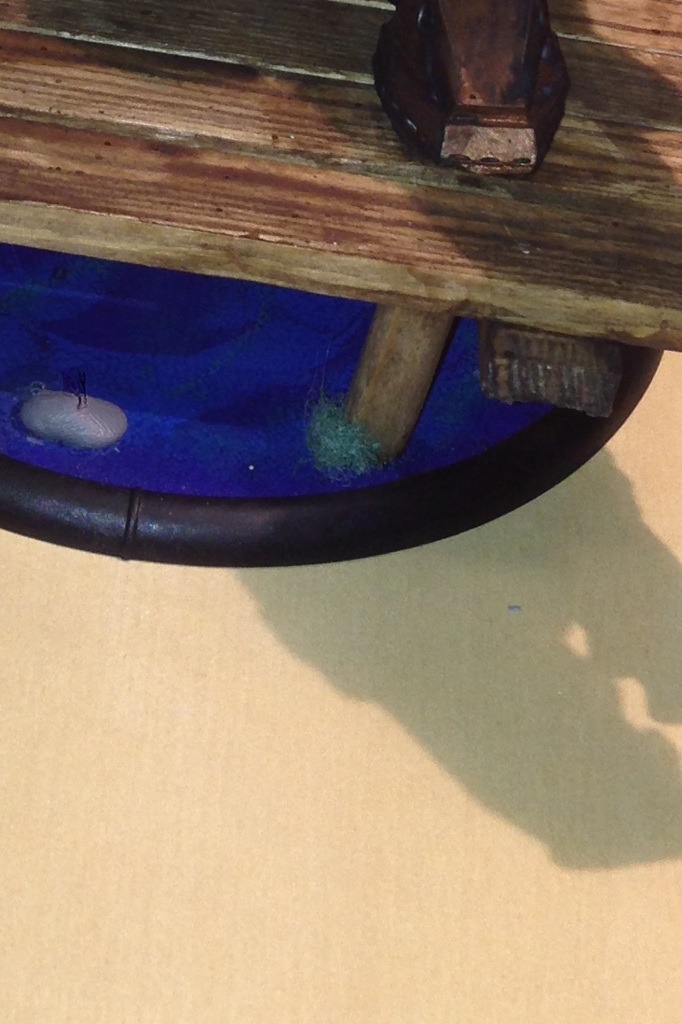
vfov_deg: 18.6
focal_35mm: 102
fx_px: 2898
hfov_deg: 13.4
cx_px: 350
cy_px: -302
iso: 50
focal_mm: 4.12
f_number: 2.4
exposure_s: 1/69
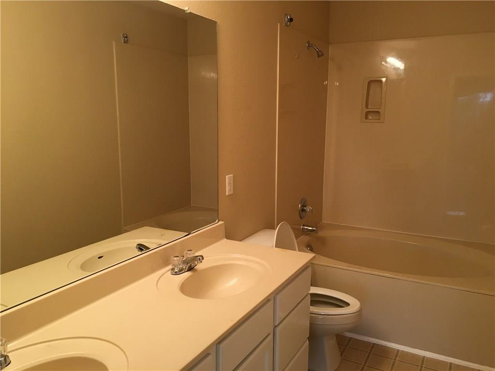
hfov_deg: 61.7
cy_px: 186
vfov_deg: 48.2
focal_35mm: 29
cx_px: 248
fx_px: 415
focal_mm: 4.15
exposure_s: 1/30
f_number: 2.2
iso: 40
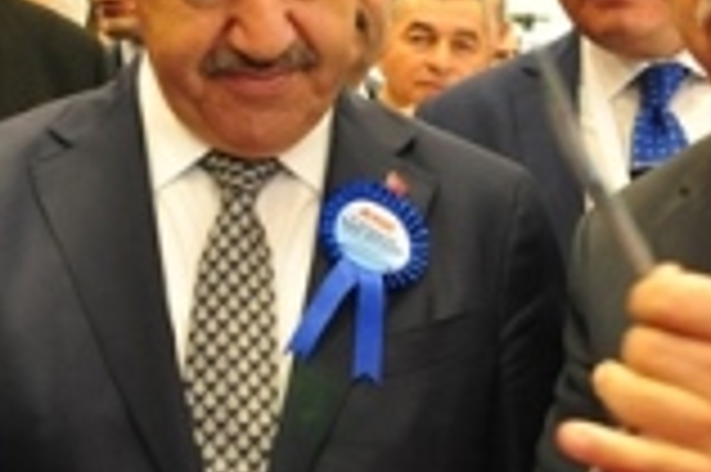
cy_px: 61
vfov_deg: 15.2
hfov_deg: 22.9
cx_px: 338
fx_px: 1756
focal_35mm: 89
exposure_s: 1/50
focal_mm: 18
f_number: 3.5
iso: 800
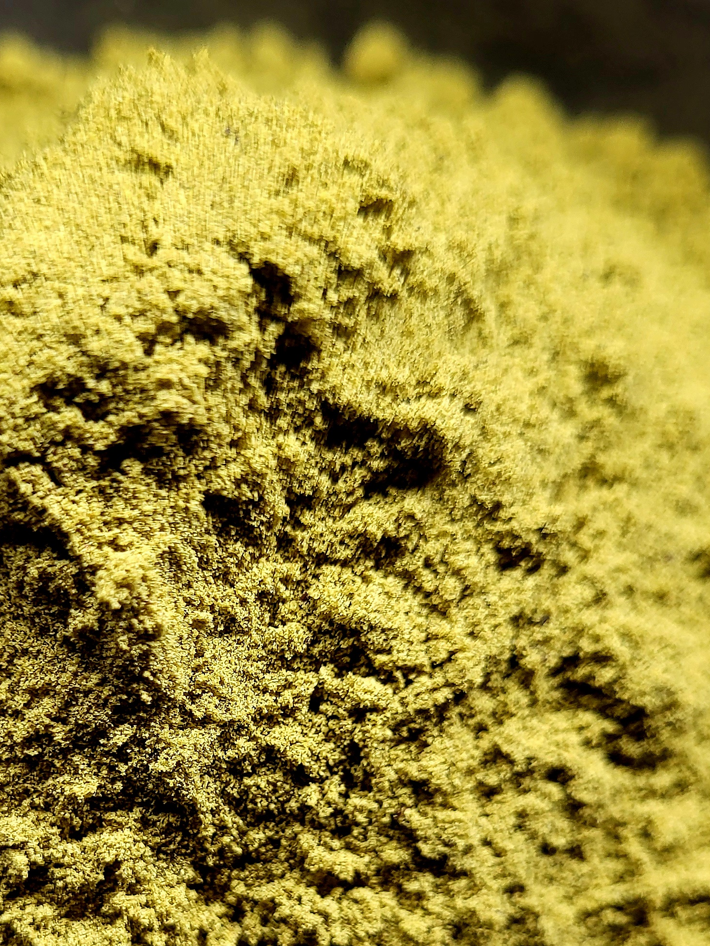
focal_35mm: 53
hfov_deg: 27.2
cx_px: 200
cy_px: 725
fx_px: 1449
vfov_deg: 35.3
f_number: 1.8
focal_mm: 5.4
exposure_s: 1/100
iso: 100
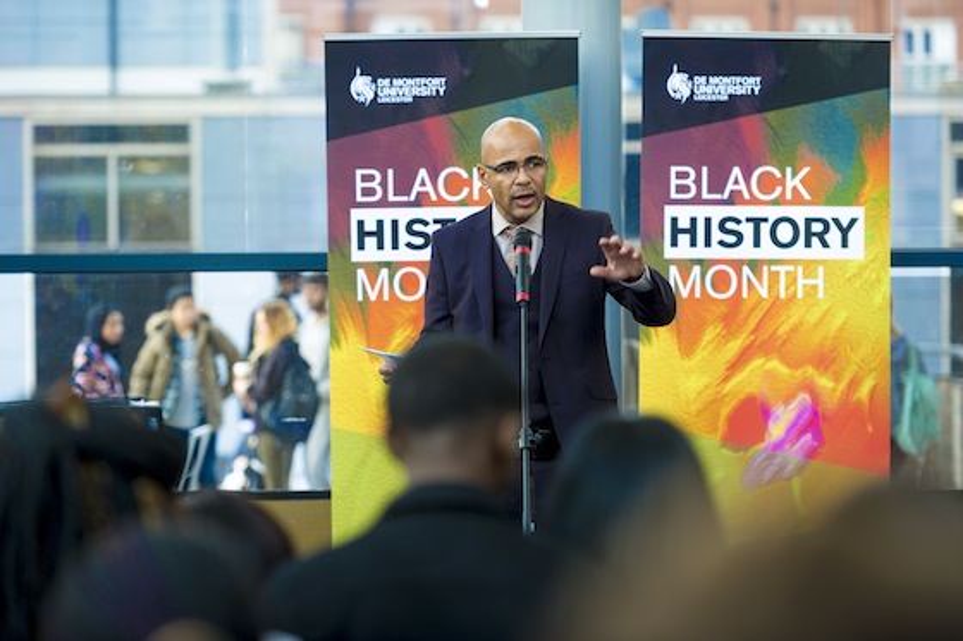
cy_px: 320
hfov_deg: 15.8
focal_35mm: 130
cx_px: 482
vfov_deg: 10.5
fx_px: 3476
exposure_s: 1/200
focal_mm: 130
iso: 800
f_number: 2.8
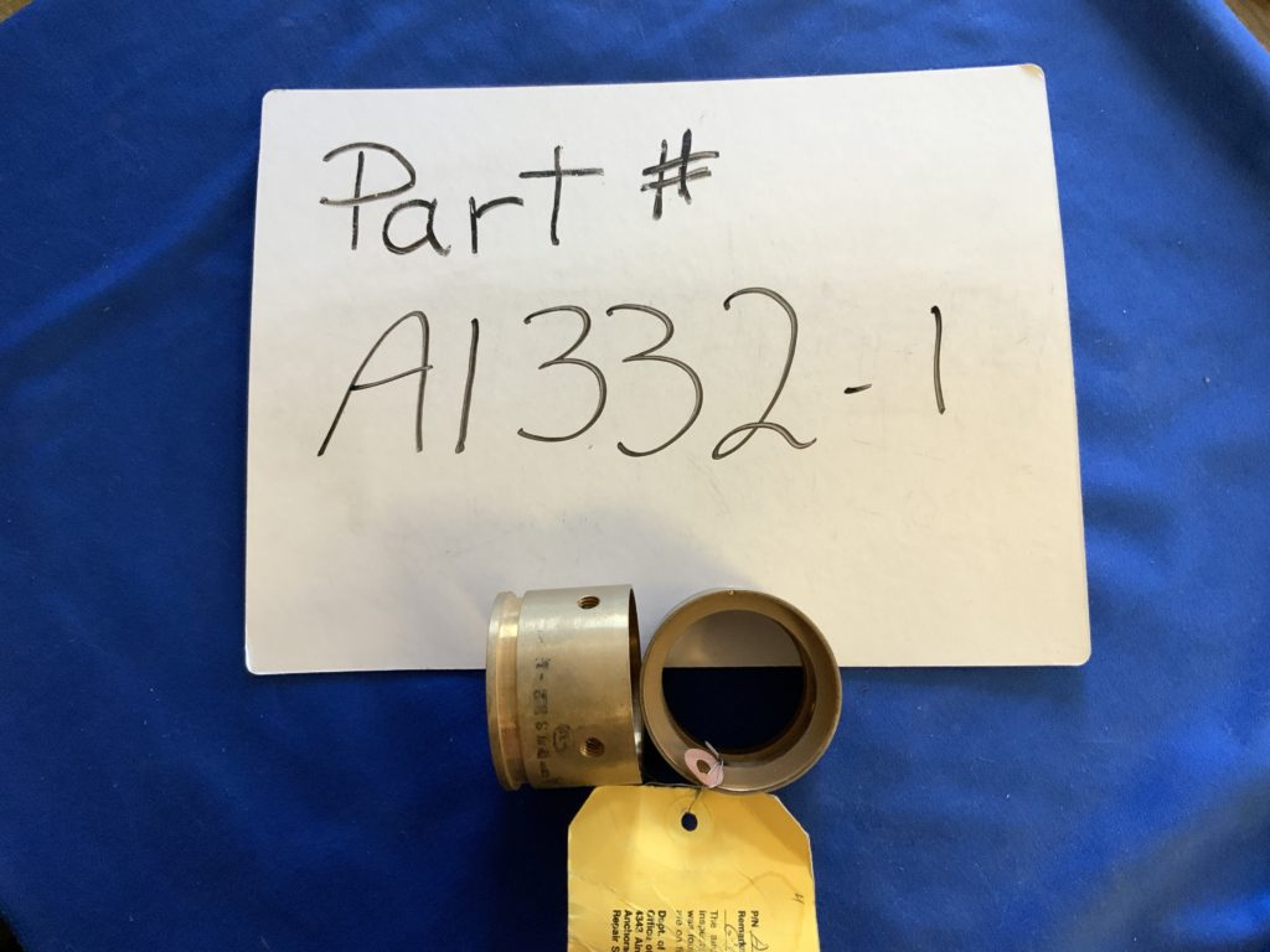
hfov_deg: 61.7
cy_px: 476
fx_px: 1064
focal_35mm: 29
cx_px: 635
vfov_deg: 48.2
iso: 125
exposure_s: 1/60
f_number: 1.8
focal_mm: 3
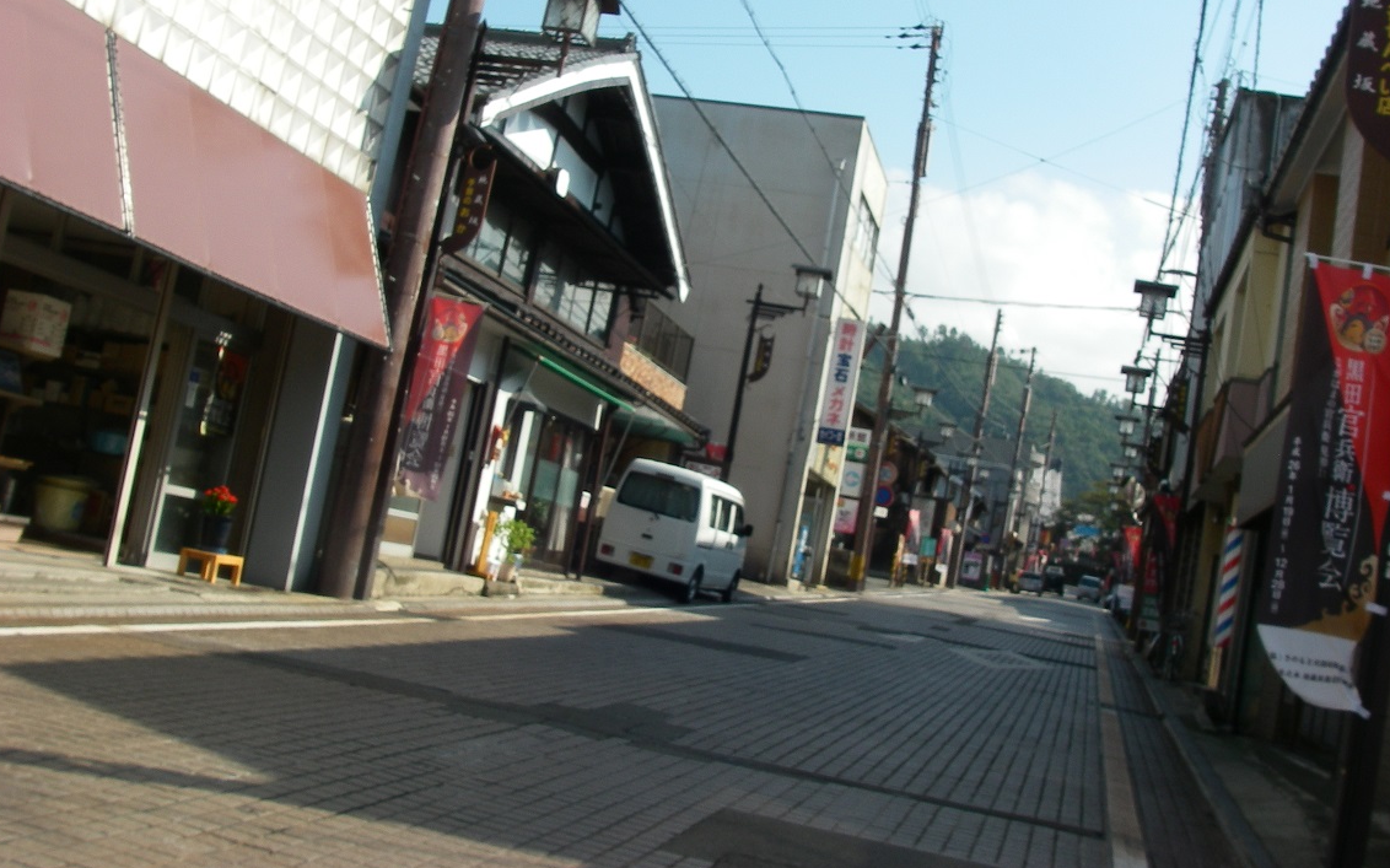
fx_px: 1553
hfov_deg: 48.2
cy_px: 354
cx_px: 694
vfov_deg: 31.2
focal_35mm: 41
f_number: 6.6
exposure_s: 1/160
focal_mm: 6.3
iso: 64
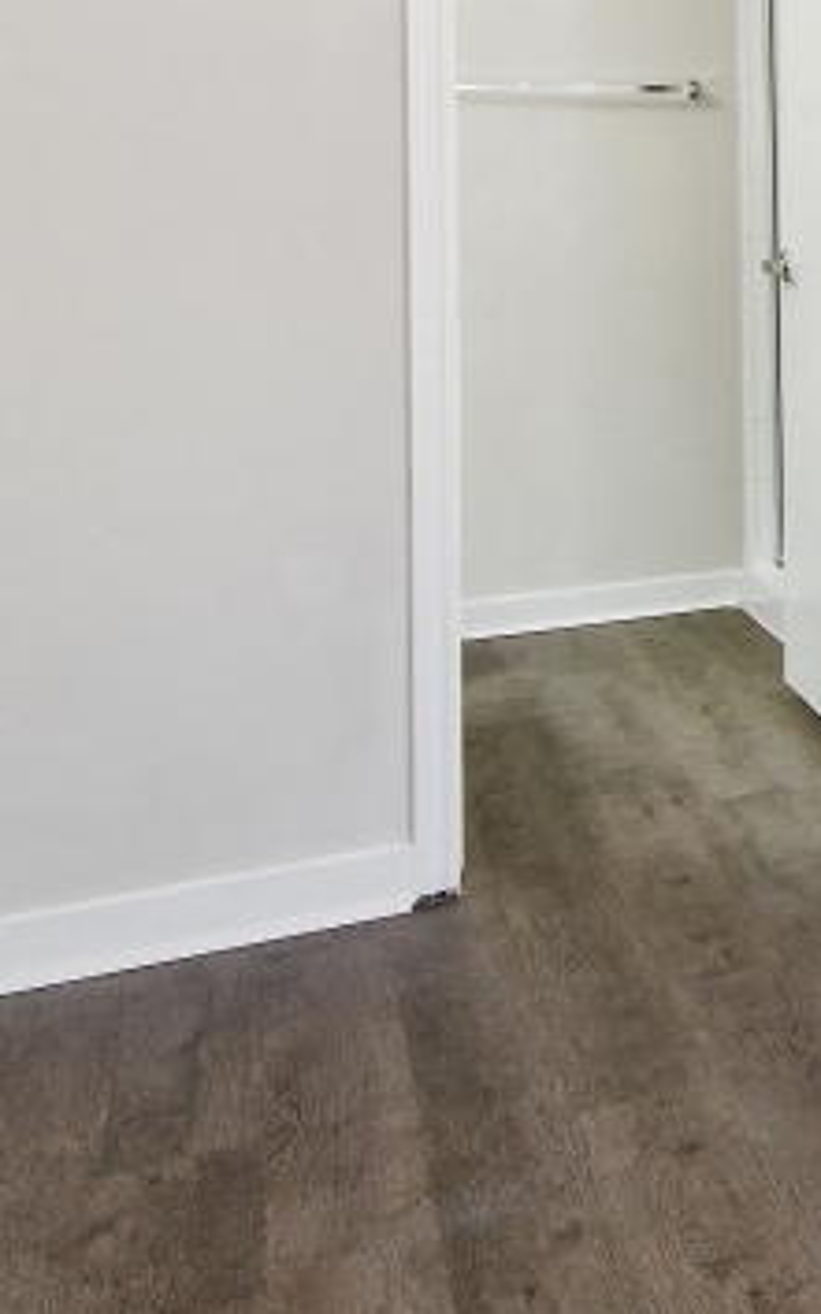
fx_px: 1818
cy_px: 124
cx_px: 1427
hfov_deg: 19.7
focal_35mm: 51
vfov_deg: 37.1
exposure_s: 1/2
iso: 100
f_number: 9.5
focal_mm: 11.5
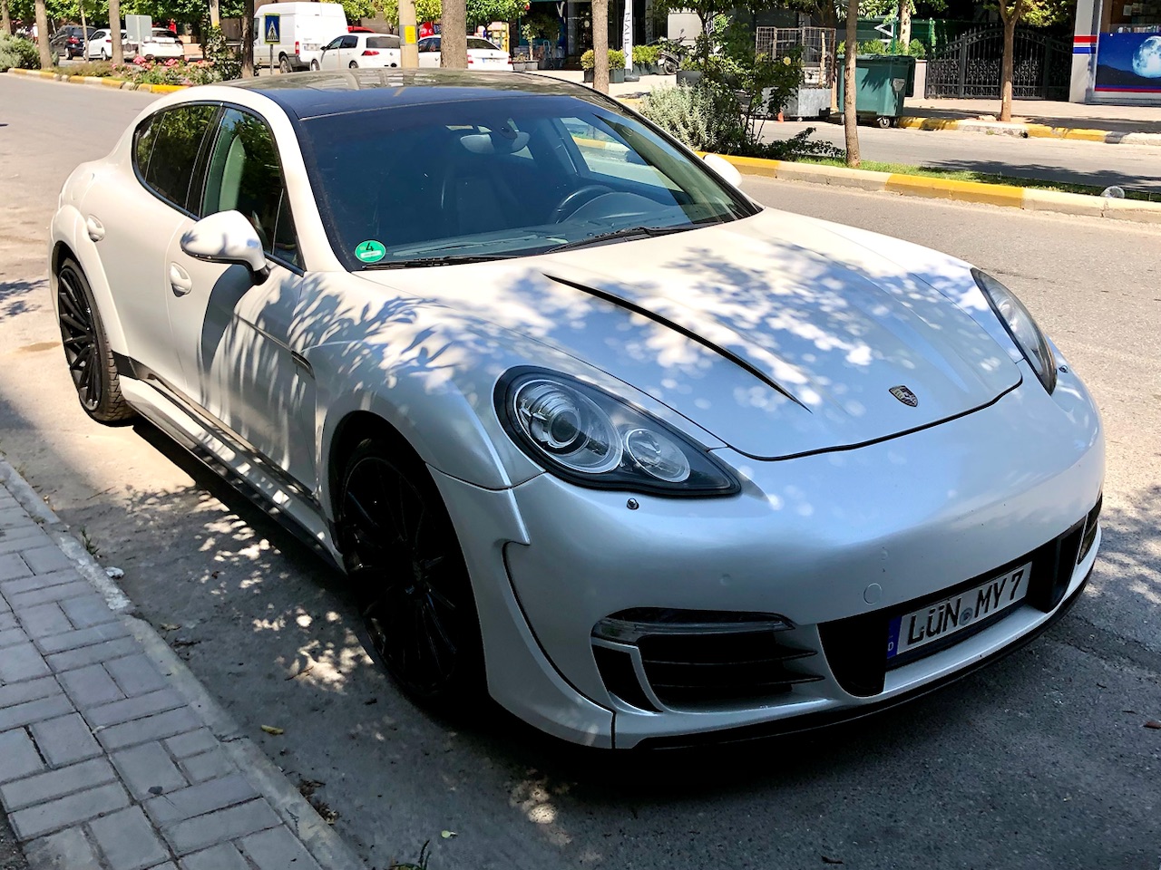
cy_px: 435
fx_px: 939
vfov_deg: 49.7
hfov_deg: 63.4
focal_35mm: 28
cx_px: 580
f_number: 1.8
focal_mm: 4
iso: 20
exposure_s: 1/1297
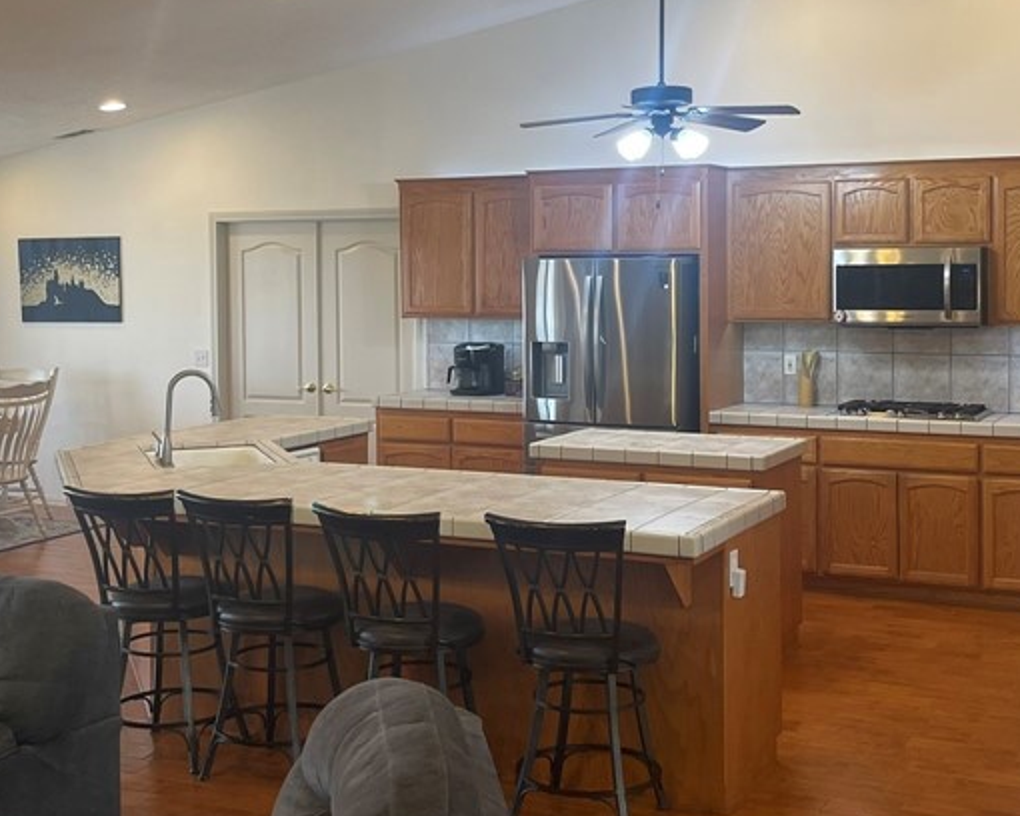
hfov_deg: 38.0
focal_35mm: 49
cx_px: 504
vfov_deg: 30.7
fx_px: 1479
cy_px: 296
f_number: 1.6
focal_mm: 5.1
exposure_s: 1/120
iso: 125
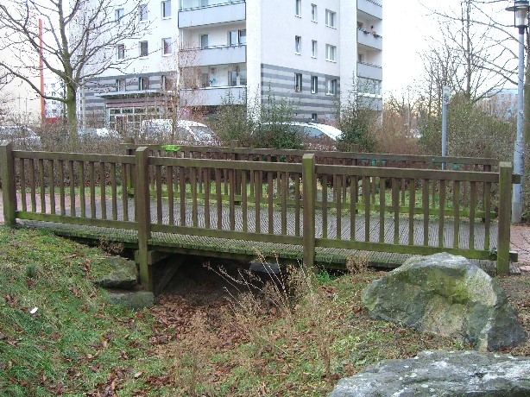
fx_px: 582
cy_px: 198
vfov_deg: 37.7
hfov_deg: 49.0
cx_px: 265
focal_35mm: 38
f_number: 2.8
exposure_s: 1/30
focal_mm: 7.9
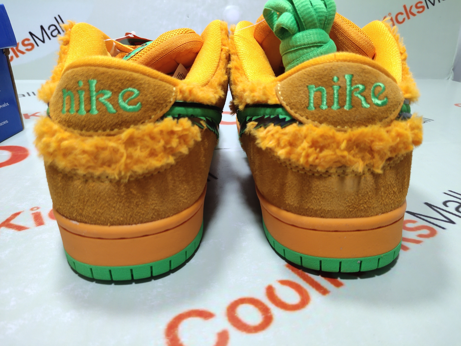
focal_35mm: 30
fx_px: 400
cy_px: 173
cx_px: 230
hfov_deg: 60.0
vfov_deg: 46.8
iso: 152
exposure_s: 1/100
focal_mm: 4.35
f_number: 1.79
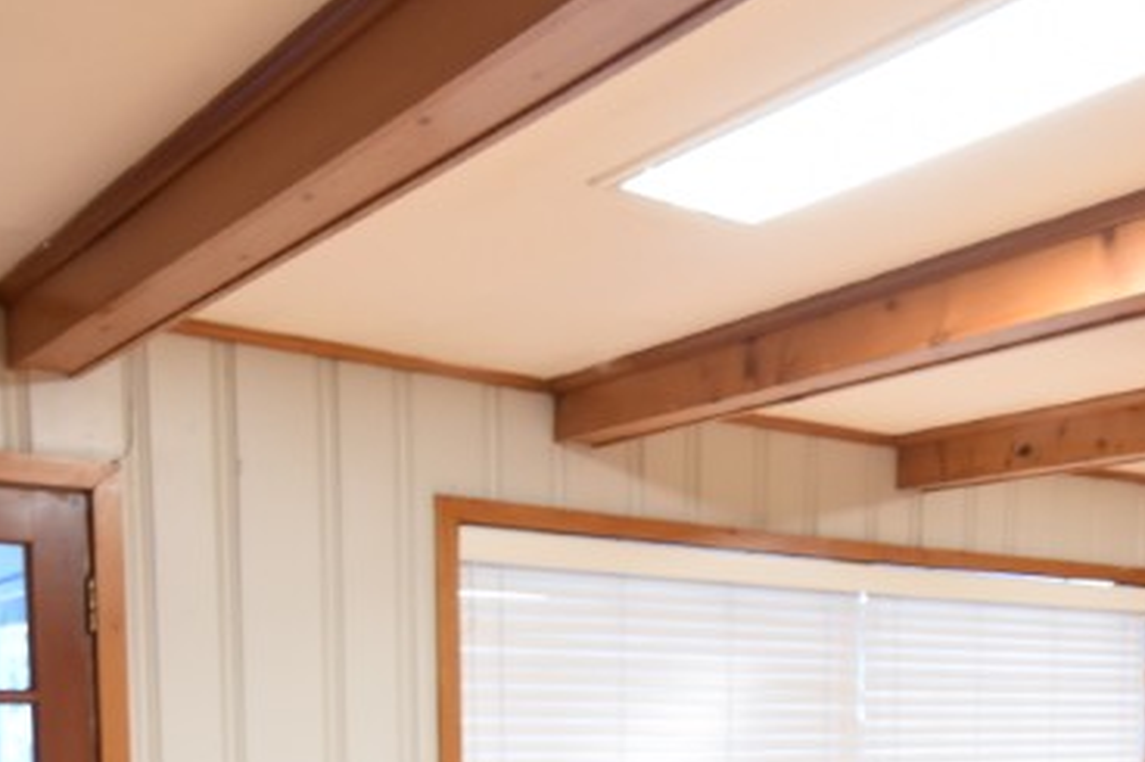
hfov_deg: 40.7
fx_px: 1494
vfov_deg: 26.4
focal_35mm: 47
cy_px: 834
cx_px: 865
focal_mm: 10
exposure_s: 1/15
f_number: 3.5
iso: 800
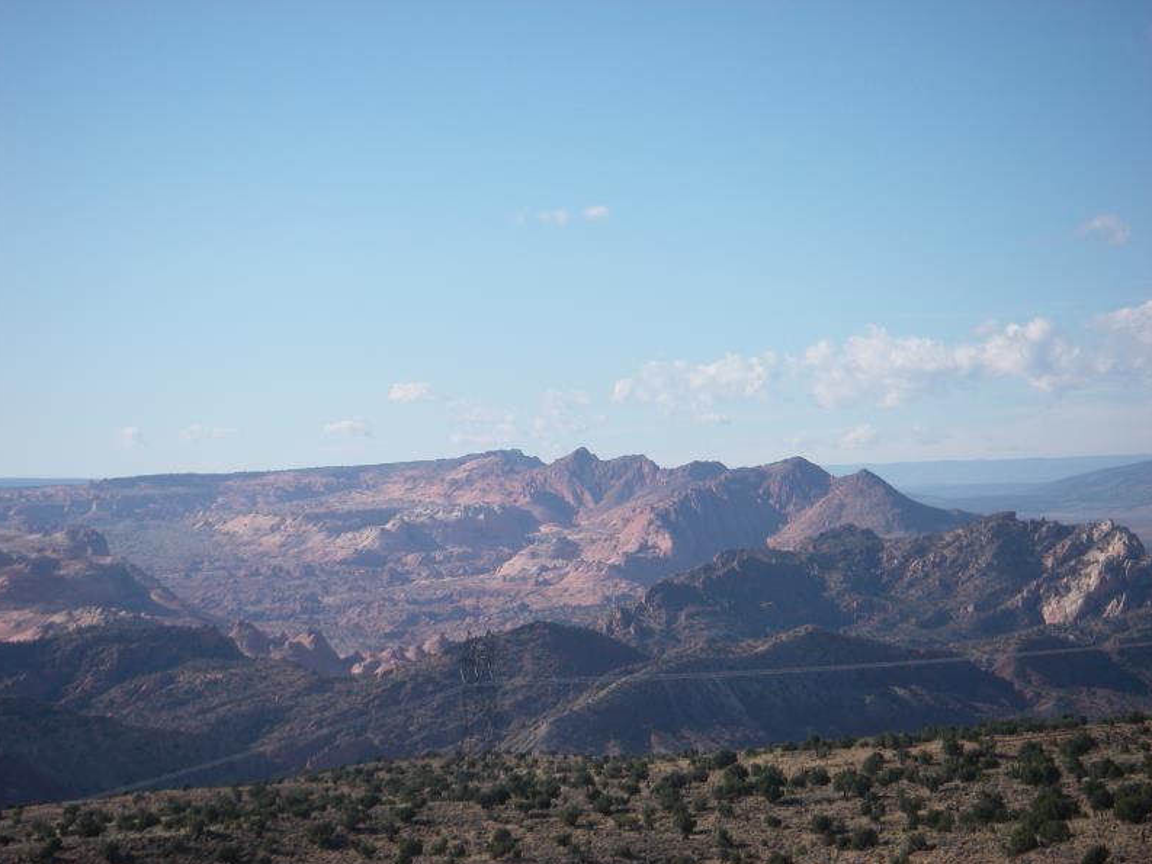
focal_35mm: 115
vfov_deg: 12.9
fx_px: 3828
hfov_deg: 17.1
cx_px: 574
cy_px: 433
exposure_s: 1/500
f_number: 4
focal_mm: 18.9
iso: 64
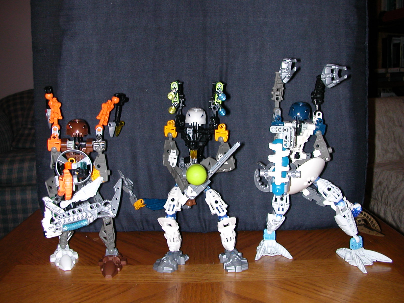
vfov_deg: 38.7
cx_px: 202
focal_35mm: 37
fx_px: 432
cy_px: 152
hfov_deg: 50.1
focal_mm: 5.6
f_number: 2.7
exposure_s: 1/59.9
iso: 100
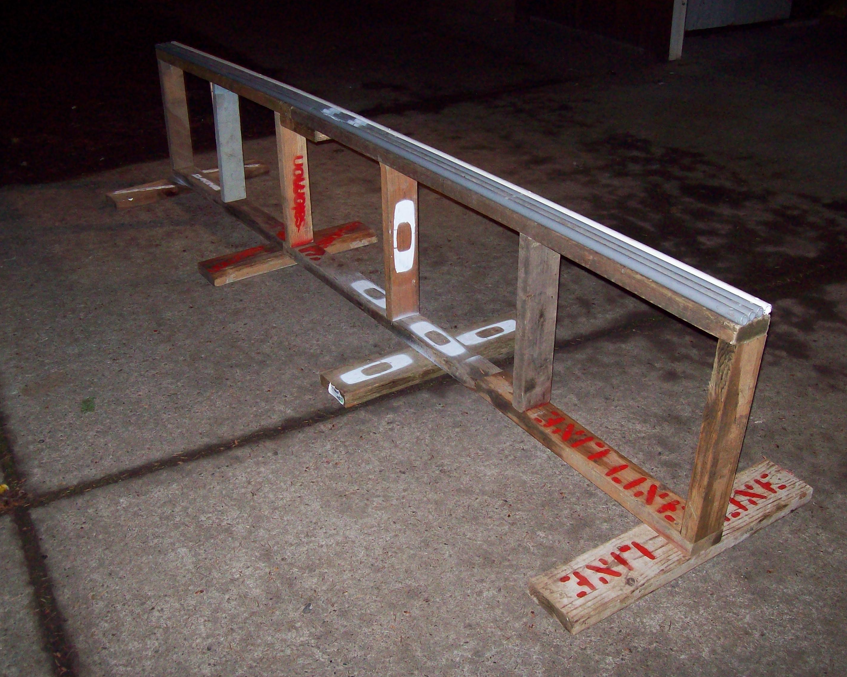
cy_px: 343
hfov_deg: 47.9
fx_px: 953
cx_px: 399
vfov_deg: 39.2
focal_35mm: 38
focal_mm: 6
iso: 200
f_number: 2.7
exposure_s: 1/64
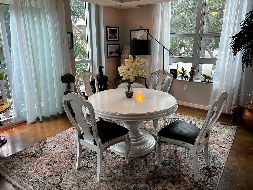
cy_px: 95
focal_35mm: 26
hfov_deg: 67.3
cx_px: 126
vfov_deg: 53.1
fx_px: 190
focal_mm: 5.7
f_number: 1.5
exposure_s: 1/120
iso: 64
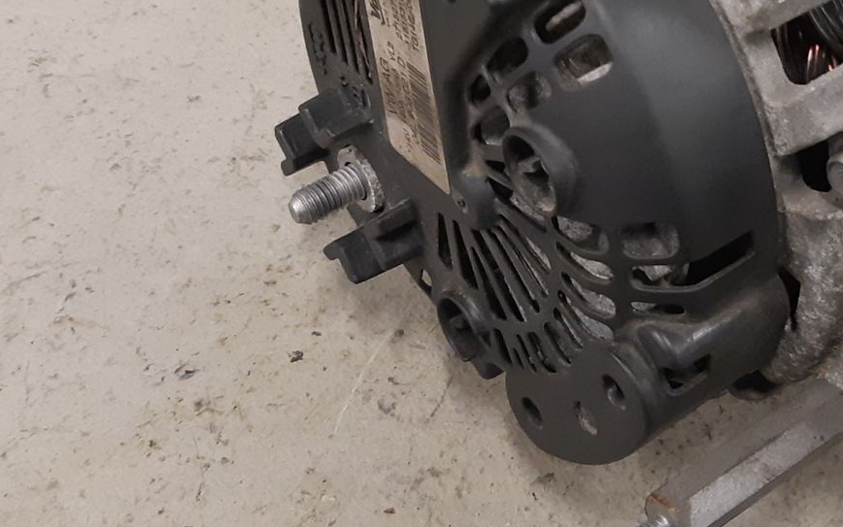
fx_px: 1494
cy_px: 25
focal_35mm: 65
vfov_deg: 19.5
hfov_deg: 31.2
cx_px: 582
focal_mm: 3.93
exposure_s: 1/50
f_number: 1.7
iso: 250
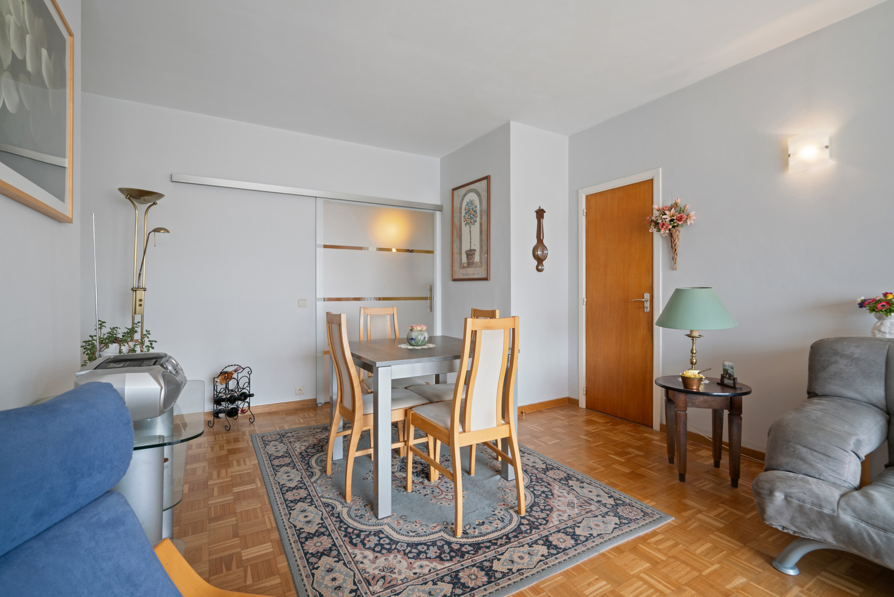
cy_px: 298
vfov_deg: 73.8
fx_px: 397
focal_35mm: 16
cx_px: 447
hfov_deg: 96.7
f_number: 11
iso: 250
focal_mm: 16
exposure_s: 1.3
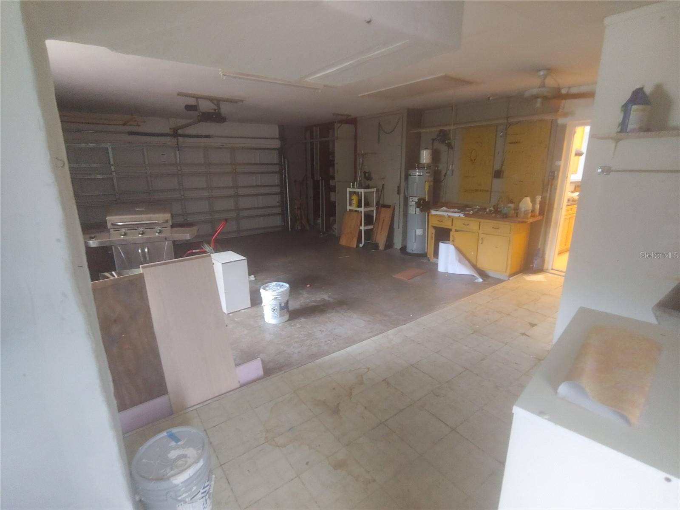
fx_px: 314
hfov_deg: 94.5
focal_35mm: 16
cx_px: 340
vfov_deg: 78.1
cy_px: 255
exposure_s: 1/17
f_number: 1.9
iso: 650
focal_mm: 2.18
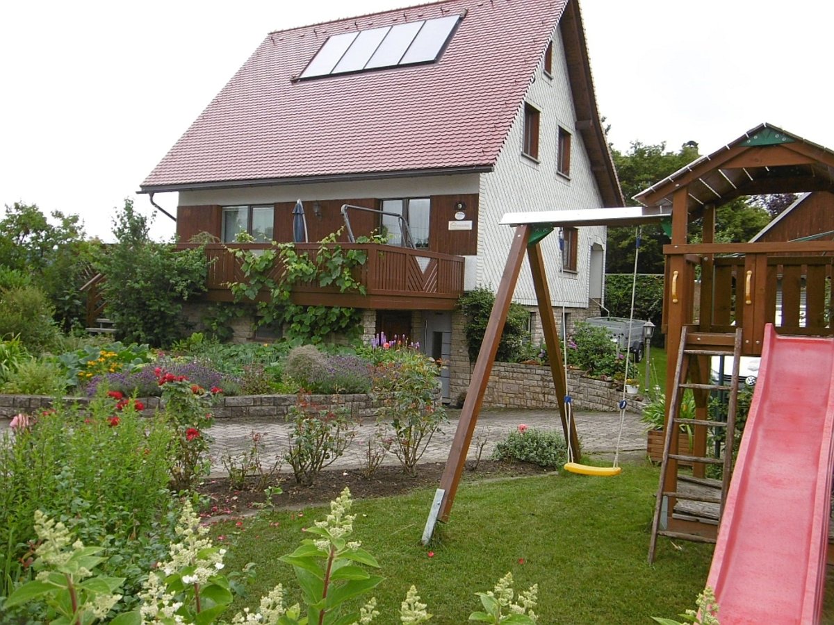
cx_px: 417
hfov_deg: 56.8
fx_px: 771
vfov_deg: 44.2
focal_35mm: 32
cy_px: 312
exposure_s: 1/160
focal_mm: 5.8
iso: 100
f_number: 3.5
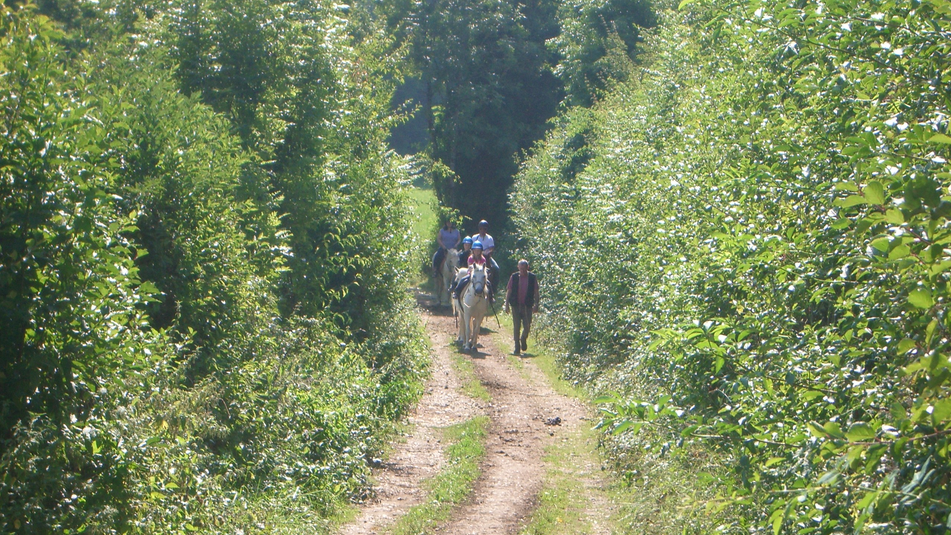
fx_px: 2900
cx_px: 477
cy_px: 297
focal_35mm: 115
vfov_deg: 10.5
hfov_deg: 18.6
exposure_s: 1/200
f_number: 4.8
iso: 80
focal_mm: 17.4
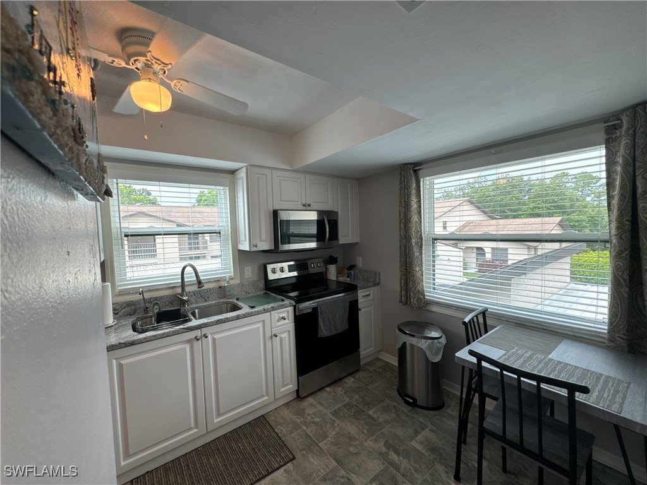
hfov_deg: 102.1
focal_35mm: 14
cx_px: 324
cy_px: 242
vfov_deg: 85.7
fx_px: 262
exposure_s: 1/120
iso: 64
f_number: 2.2
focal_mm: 2.22
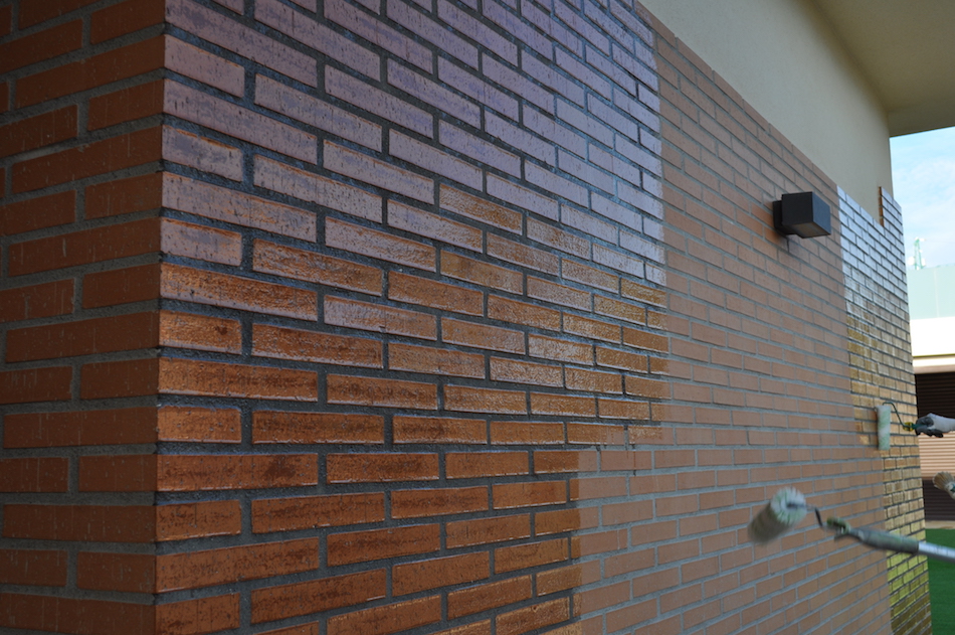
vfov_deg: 34.1
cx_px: 478
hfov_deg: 49.6
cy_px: 318
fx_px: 1033
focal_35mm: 39
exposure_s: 1/200
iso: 200
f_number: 7.1
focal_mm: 26
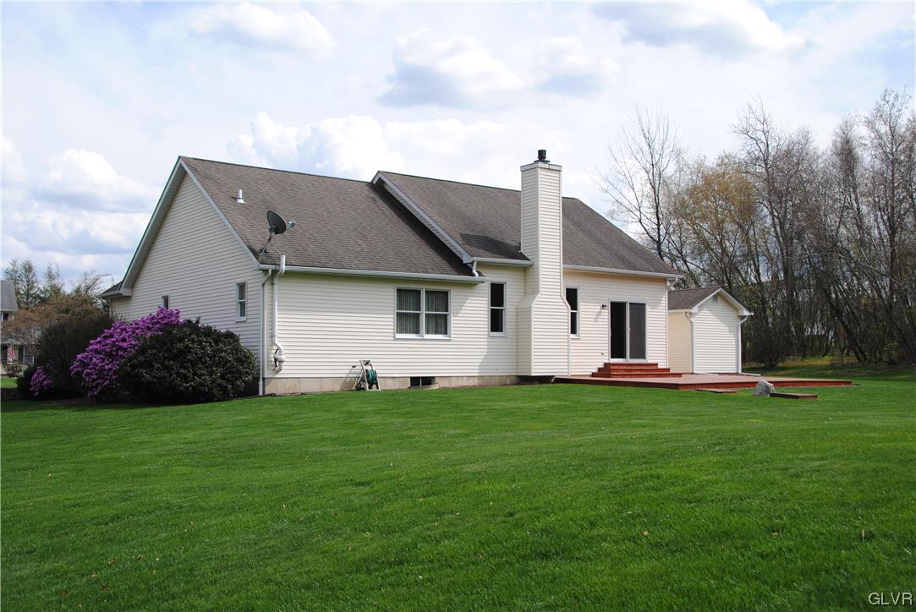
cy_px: 306
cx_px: 458
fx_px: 917
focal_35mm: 36
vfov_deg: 36.9
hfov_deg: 53.1
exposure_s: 1/250
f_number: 8
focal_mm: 24
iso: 100
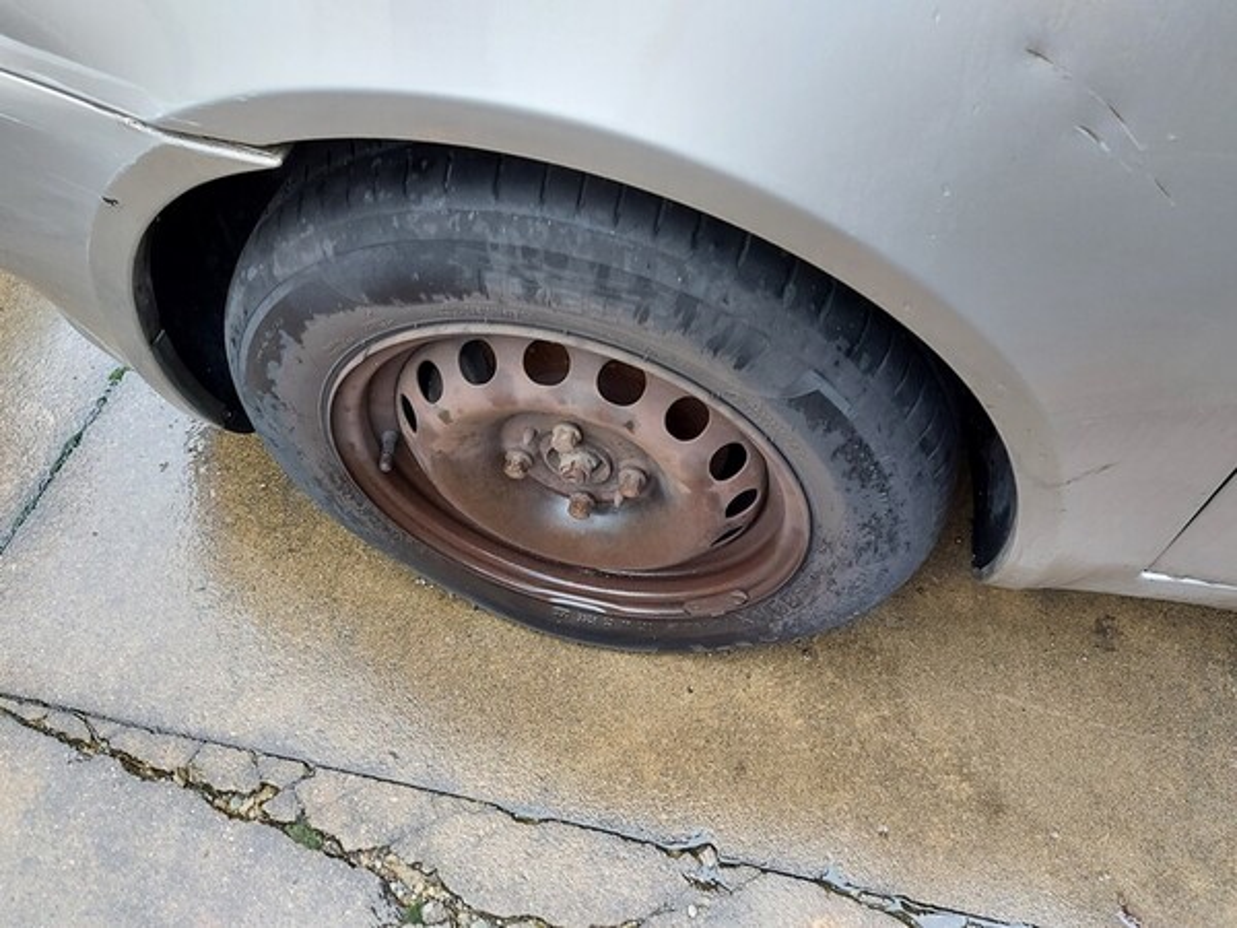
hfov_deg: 71.6
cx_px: 618
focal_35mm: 24
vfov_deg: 56.8
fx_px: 858
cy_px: 464
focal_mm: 5.23
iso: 250
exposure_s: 1/33
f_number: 1.8
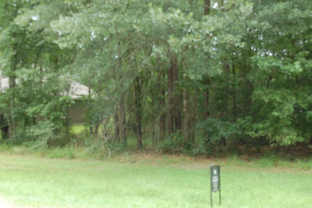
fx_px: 338
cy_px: 104
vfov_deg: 34.1
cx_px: 156
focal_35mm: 39
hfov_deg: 49.6
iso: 280
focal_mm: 26
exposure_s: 1/125
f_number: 5.6
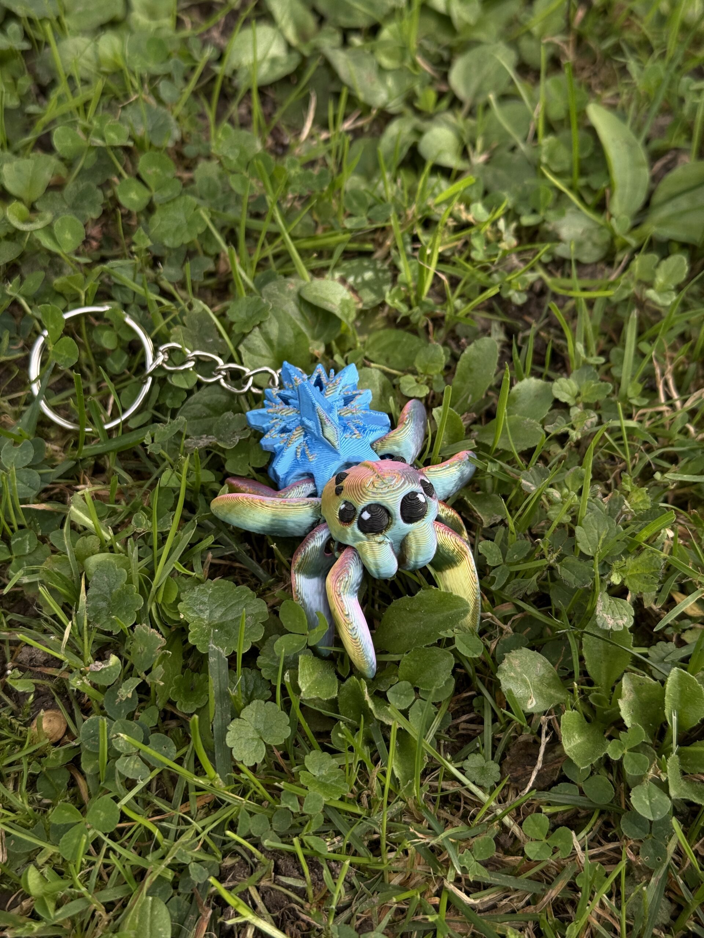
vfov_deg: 39.7
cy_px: 469
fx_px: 1302
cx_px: 352
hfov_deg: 30.3
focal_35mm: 48
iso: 64
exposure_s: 1/1149
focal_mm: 6.76
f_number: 1.78
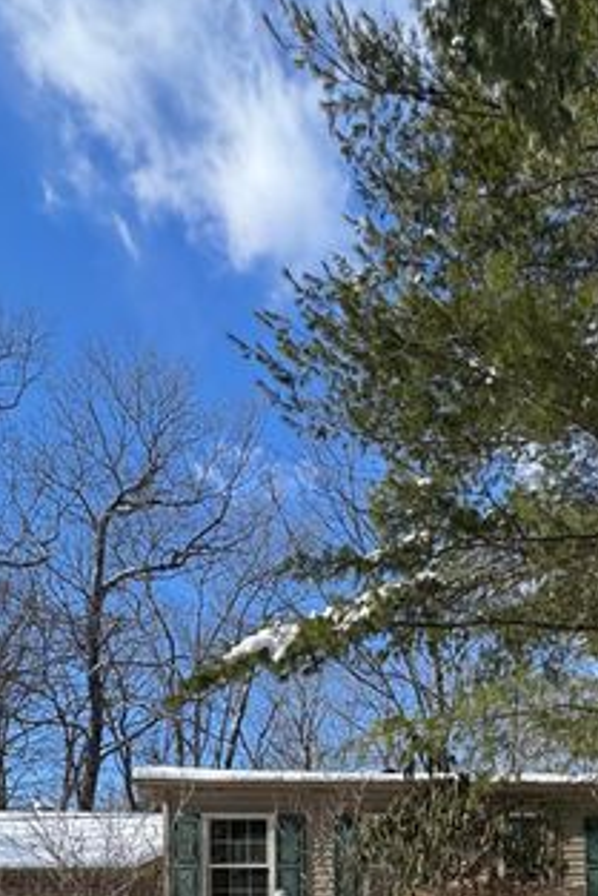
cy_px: 940
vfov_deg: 47.3
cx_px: 552
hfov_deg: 39.0
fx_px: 772
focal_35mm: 31
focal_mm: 2.22
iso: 50
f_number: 2.2
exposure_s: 1/1477
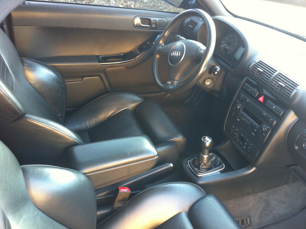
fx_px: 309
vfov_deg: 40.6
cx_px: 153
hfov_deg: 52.7
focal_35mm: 35
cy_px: 114
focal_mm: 3.85
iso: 160
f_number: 2.8
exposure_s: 1/15
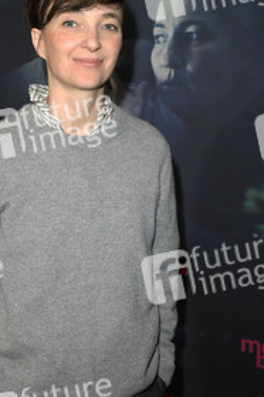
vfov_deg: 33.4
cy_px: 200
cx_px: 85
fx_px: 662
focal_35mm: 60
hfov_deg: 22.5
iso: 1600
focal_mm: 42
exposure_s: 1/250
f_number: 6.3
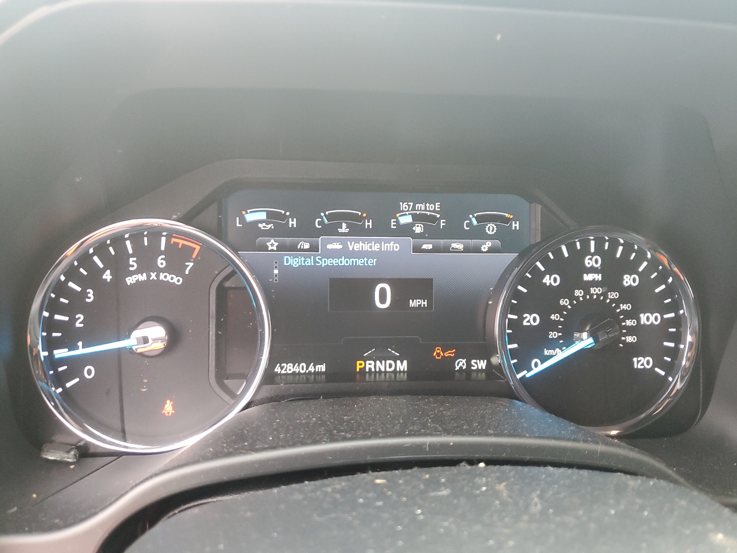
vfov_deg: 53.1
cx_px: 368
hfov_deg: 67.3
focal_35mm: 26
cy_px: 276
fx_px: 554
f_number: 1.5
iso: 223
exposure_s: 1/50
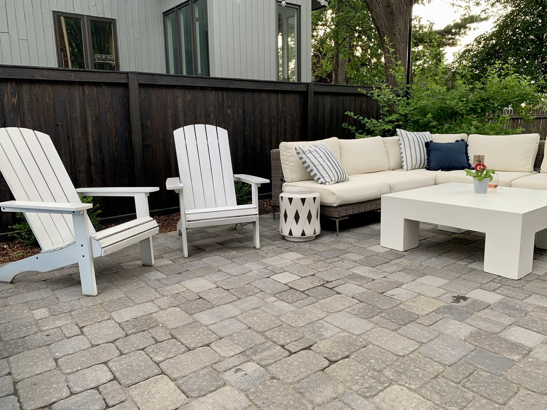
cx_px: 274
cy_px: 205
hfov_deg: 67.3
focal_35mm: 26
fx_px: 411
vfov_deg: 53.1
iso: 64
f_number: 1.8
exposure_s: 1/121
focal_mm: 4.25
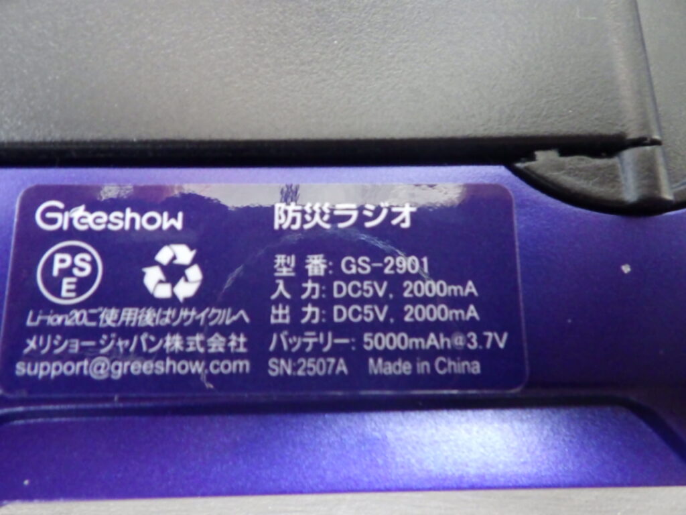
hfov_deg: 63.4
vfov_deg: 49.7
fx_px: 555
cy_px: 258
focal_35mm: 28
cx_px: 343
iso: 1250
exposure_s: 1/60
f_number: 3.5
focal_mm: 5
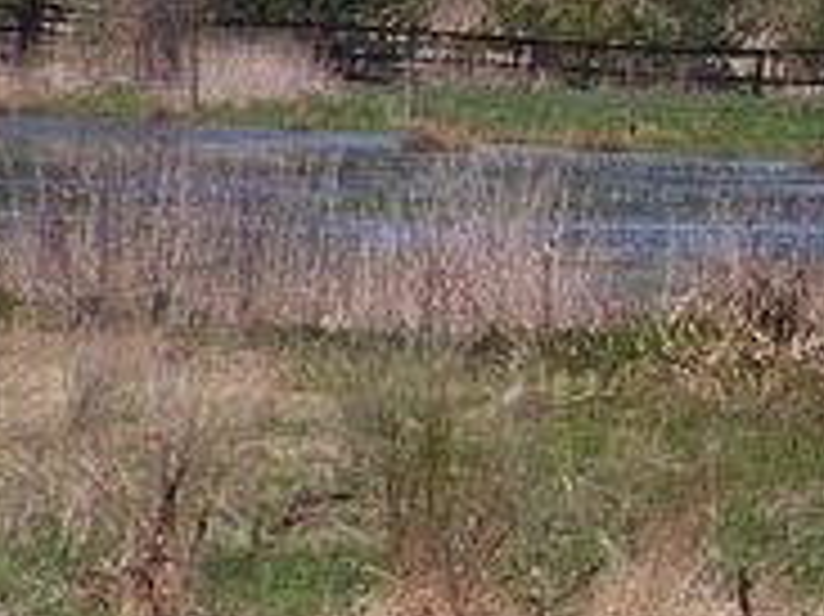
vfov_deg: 1.7
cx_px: 1391
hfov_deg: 2.3
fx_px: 20720
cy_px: -85
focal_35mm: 871
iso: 64
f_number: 5
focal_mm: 41.2
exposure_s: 1/500
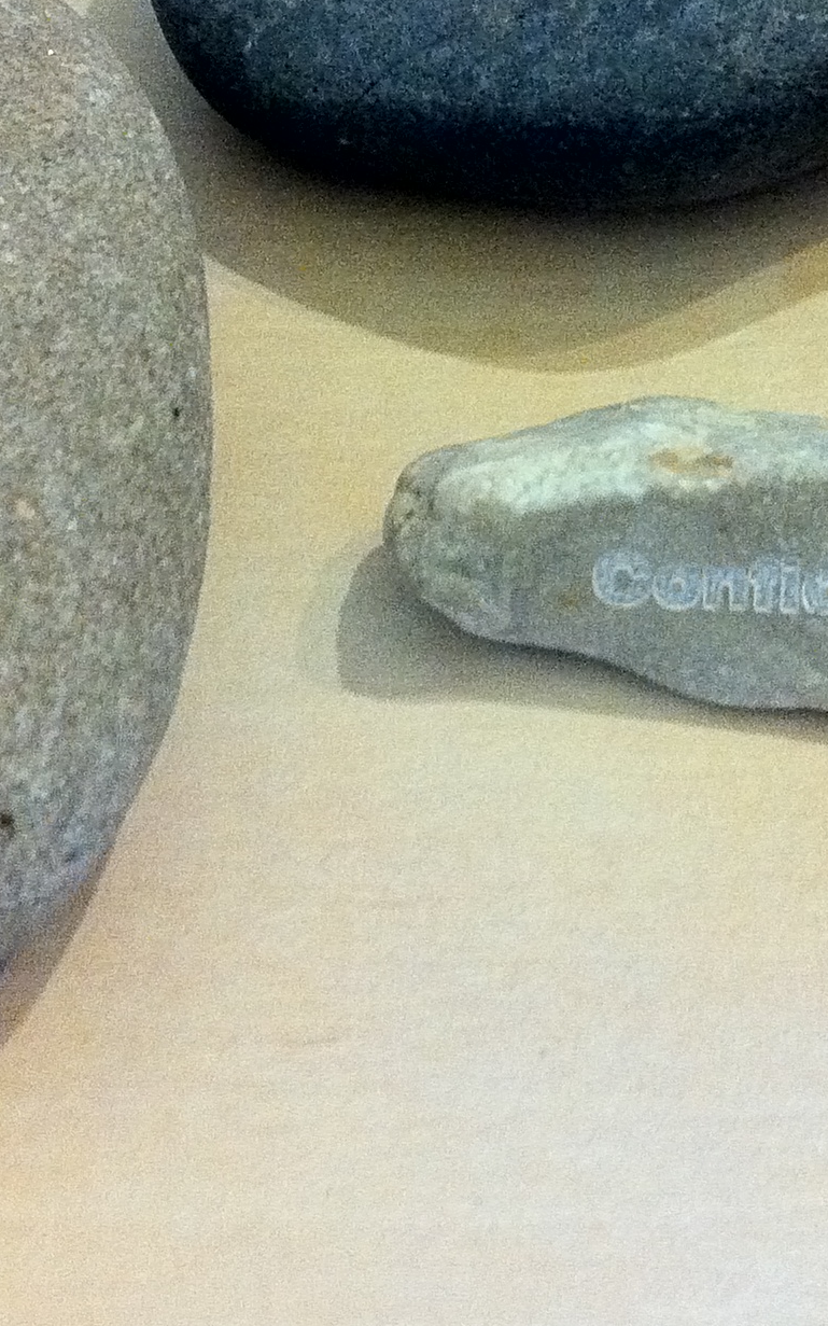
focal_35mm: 78
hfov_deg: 16.6
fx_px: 2817
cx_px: 616
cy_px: 363
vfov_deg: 26.2
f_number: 2.8
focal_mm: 3.85
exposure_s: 1/15
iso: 640
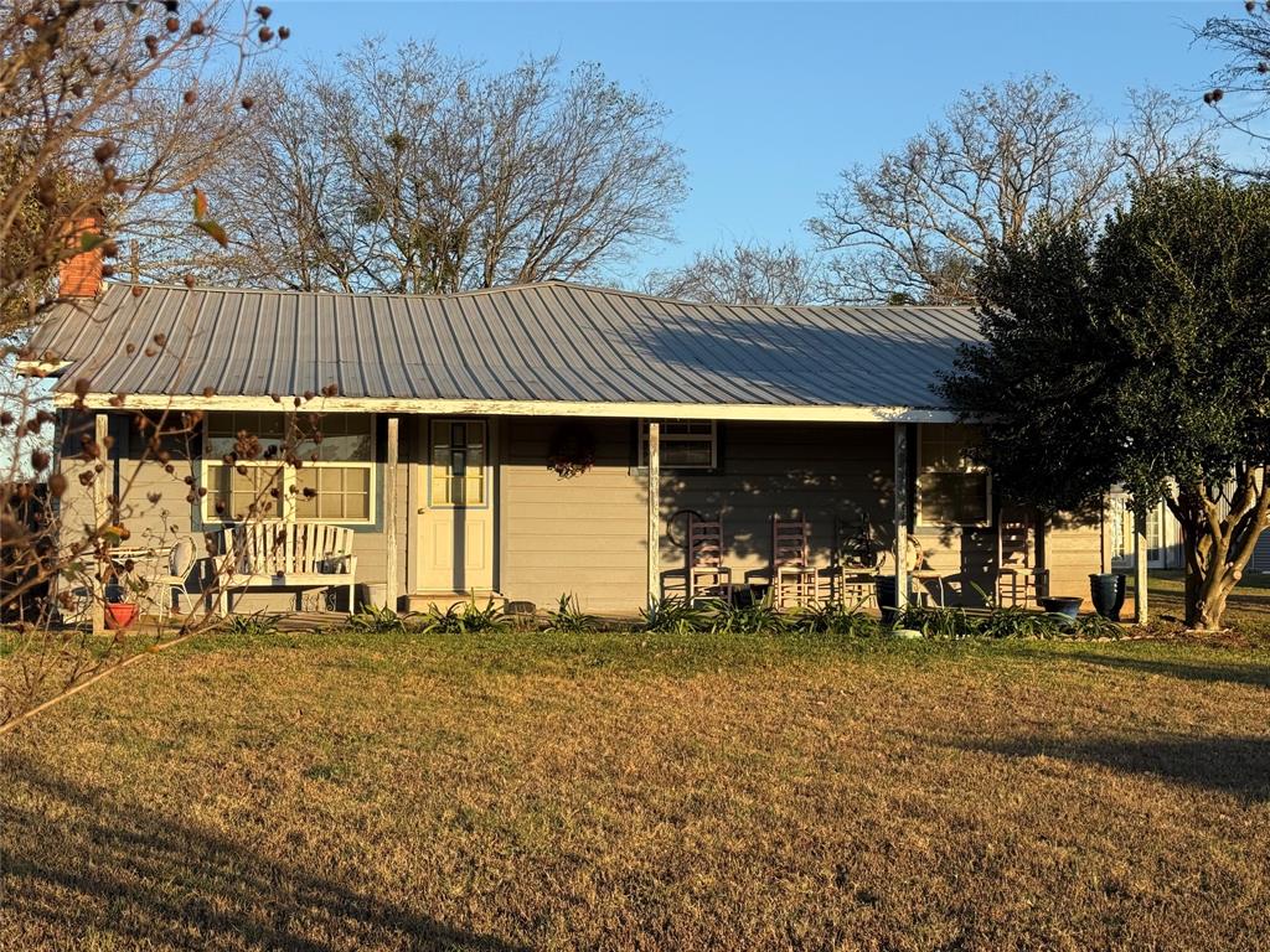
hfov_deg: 39.7
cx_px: 635
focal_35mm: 48
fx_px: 1761
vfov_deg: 30.3
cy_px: 476
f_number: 1.78
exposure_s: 1/1980
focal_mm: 6.76
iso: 64
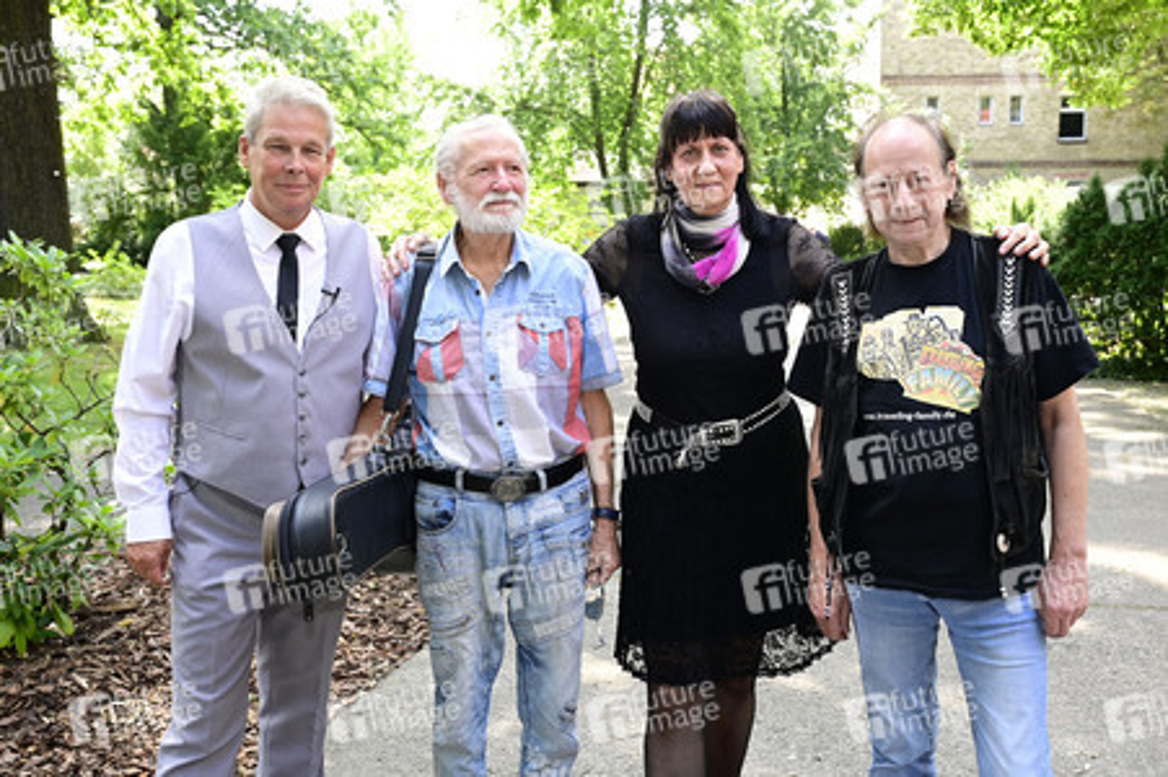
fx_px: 1021
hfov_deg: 59.5
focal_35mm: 32
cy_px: 388
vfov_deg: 41.7
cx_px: 584
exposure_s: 1/200
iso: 640
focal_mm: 31.5
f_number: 5
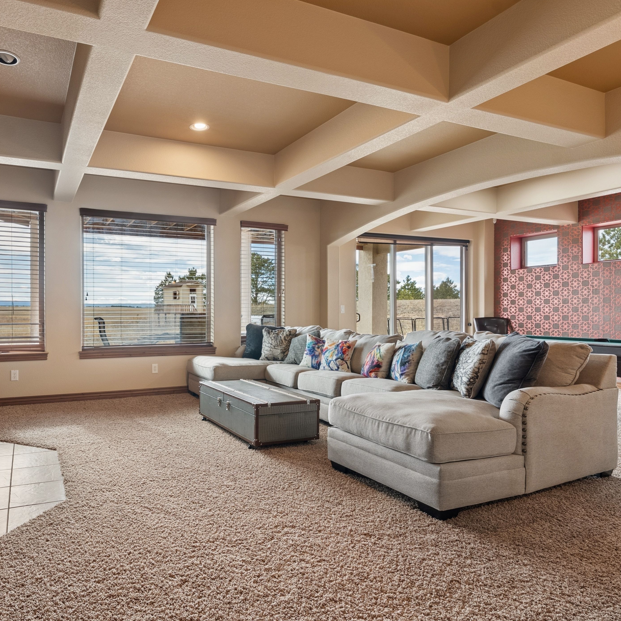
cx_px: 195
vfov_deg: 69.6
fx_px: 447
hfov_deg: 67.3
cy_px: 314
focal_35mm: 22
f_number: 8
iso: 640
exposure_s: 1/50
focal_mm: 17
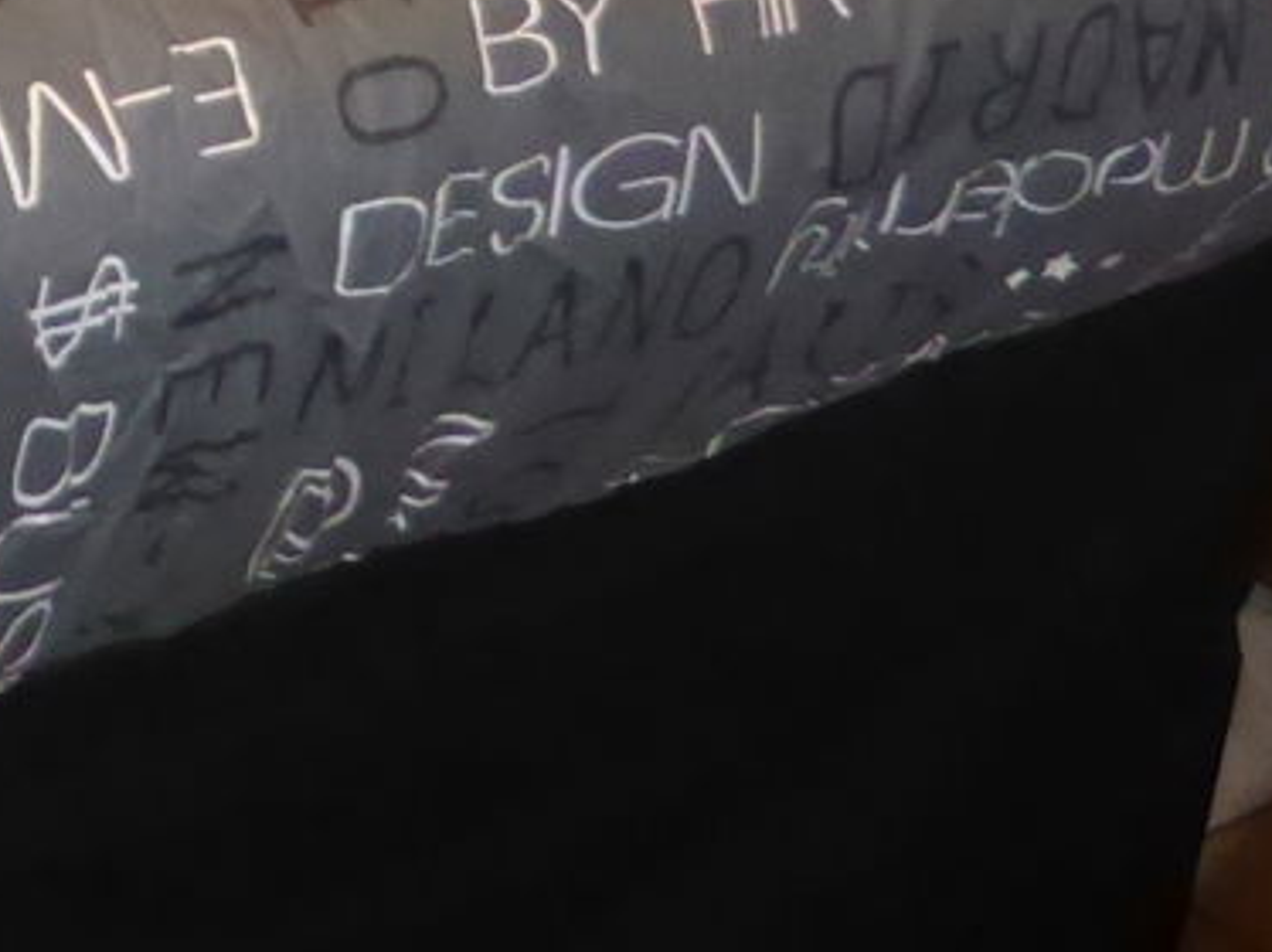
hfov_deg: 16.0
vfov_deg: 12.7
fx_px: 3929
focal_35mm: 107
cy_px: -680
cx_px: -922
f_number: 3.3
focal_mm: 4.3
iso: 800
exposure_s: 1/60
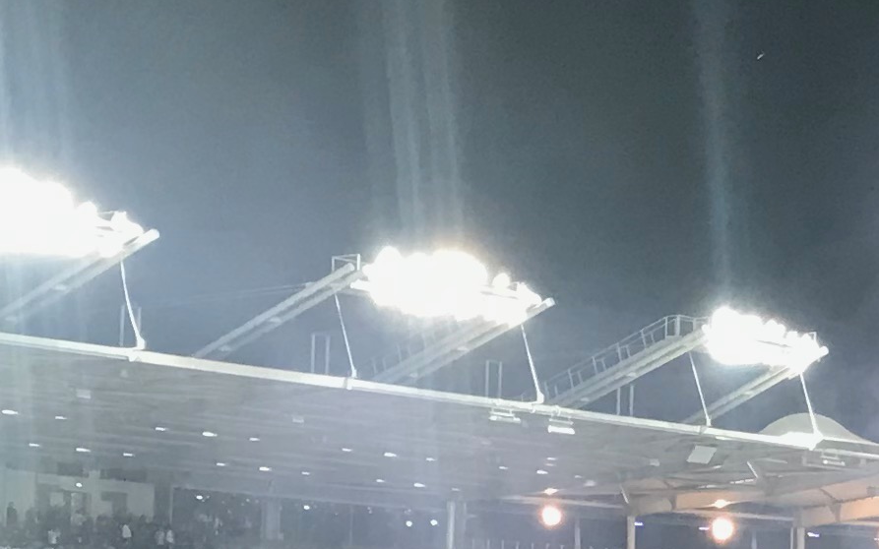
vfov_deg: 9.7
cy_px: 616
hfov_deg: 15.2
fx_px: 3210
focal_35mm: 134
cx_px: 961
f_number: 1.8
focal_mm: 3.99
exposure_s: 1/33
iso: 32
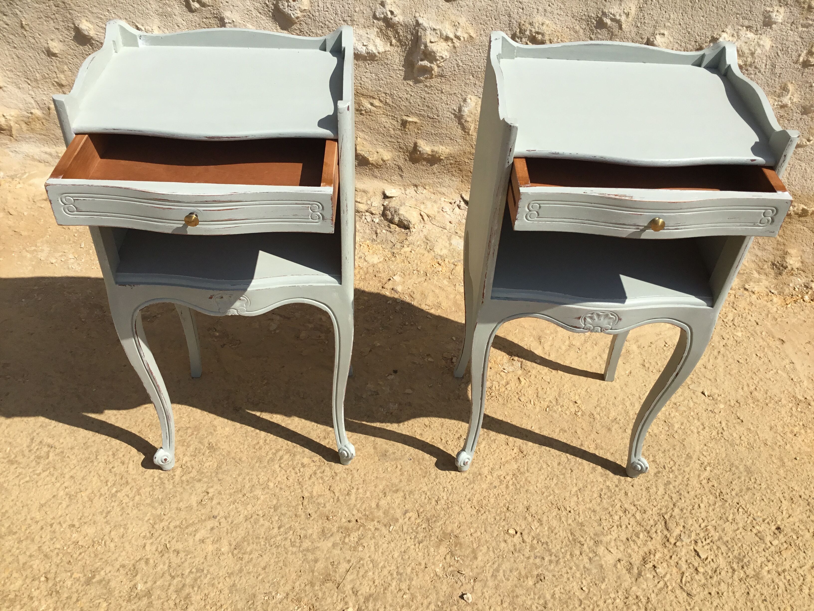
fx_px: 729
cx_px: 407
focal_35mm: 31
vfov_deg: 45.4
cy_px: 306
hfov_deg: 58.4
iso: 25
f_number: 2.4
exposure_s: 1/2092
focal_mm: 3.3
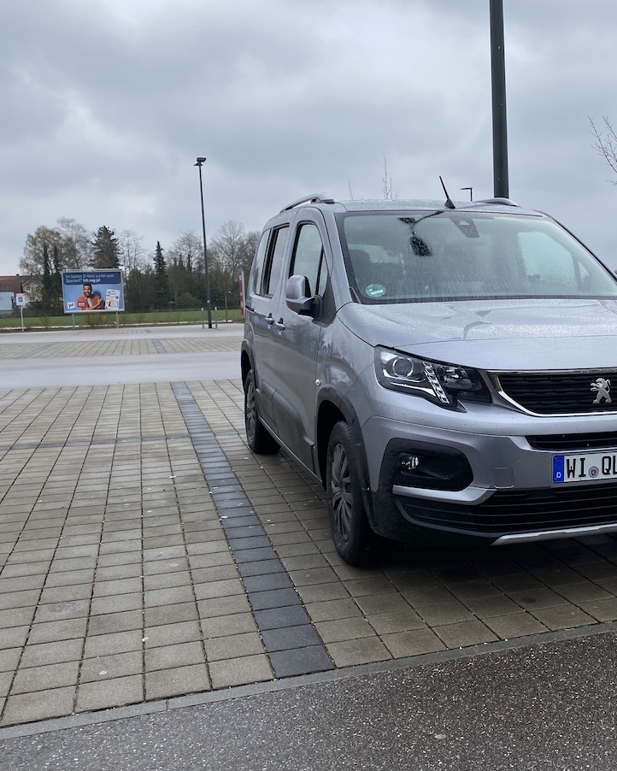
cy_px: 364
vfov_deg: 50.2
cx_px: 444
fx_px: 821
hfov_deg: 40.3
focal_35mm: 36
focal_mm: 4.25
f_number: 1.8
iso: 32
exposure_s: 1/1898
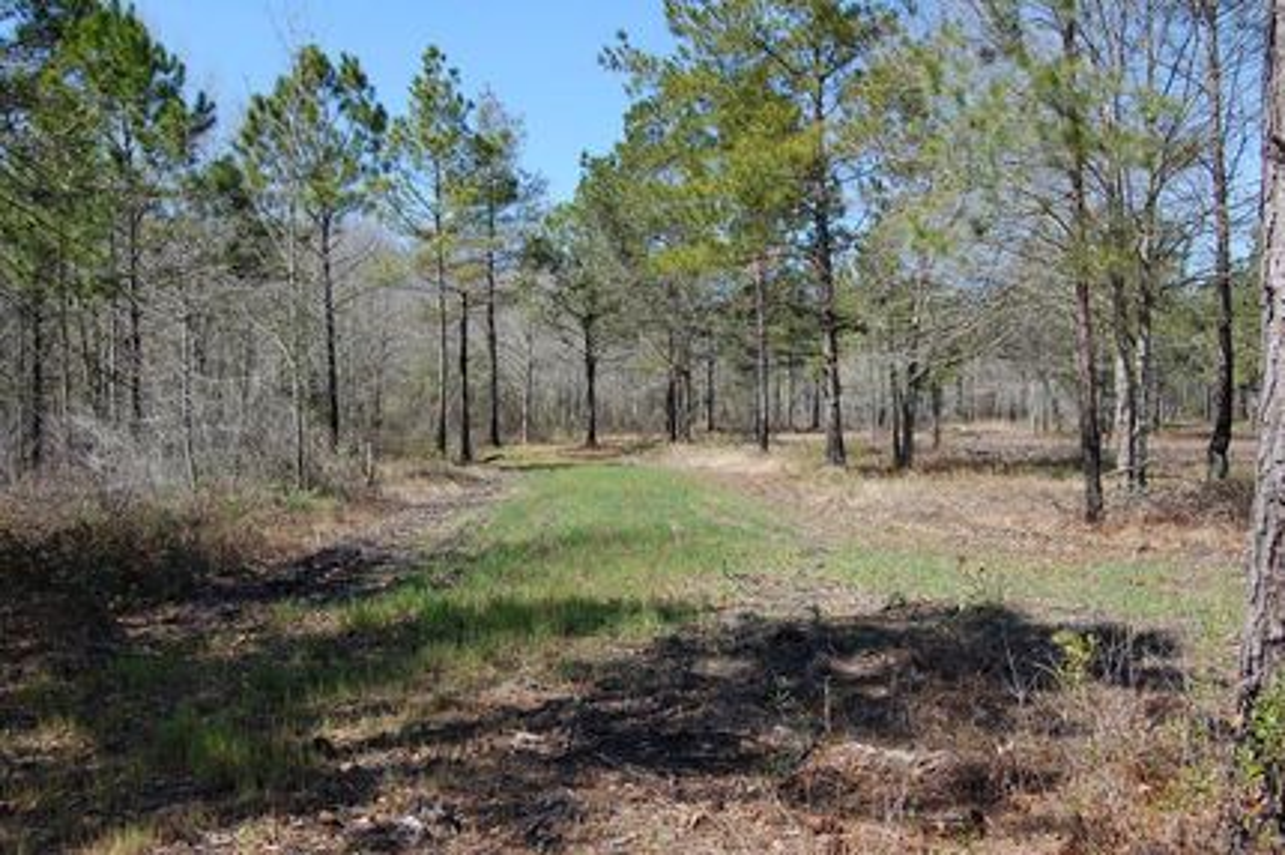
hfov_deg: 57.3
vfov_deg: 39.9
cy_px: 428
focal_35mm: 33
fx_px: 1177
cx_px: 642
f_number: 8
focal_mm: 22
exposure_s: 1/250
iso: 200
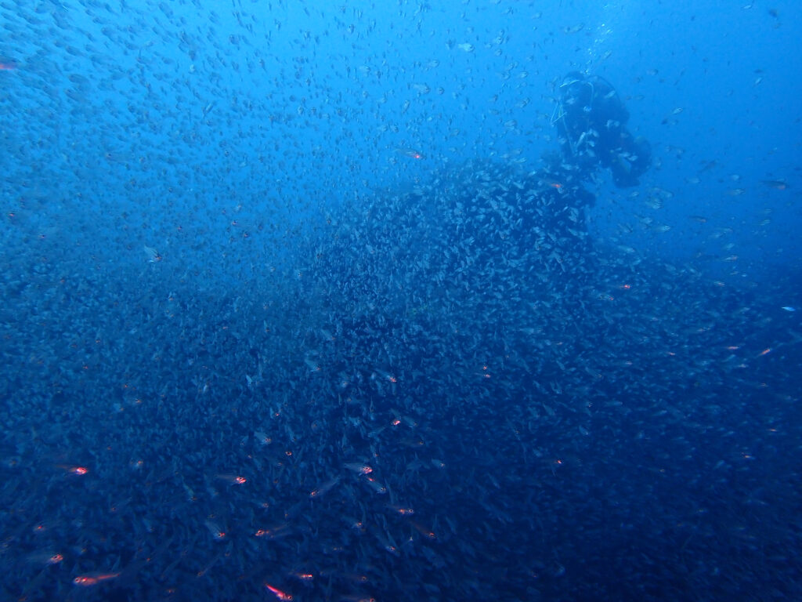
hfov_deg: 69.4
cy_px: 301
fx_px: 579
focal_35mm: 25
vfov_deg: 54.9
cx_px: 401
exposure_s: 1/100
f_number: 2.8
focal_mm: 4.5
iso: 200
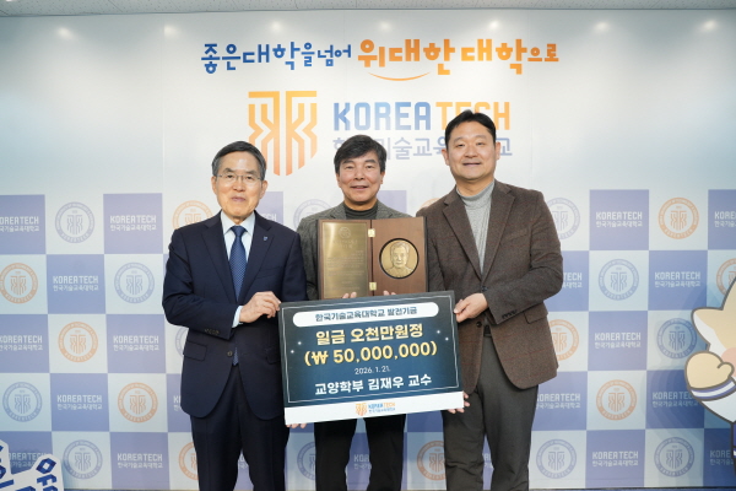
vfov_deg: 43.6
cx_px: 368
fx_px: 613
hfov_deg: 61.9
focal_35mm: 30
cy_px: 246
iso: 800
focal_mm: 30
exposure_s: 1/100
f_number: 5
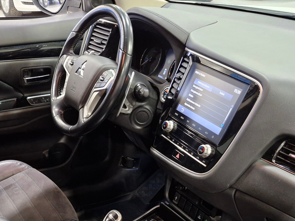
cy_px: 220
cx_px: 93
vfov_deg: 29.0
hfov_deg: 39.8
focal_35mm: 47
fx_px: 401
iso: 800
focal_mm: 5.54
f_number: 1.8
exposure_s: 1/50
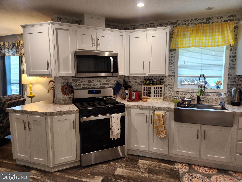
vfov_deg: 58.9
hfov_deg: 73.9
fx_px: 161
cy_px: 91
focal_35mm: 23
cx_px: 121
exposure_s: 1/120
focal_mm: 5.4
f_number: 1.8
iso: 200
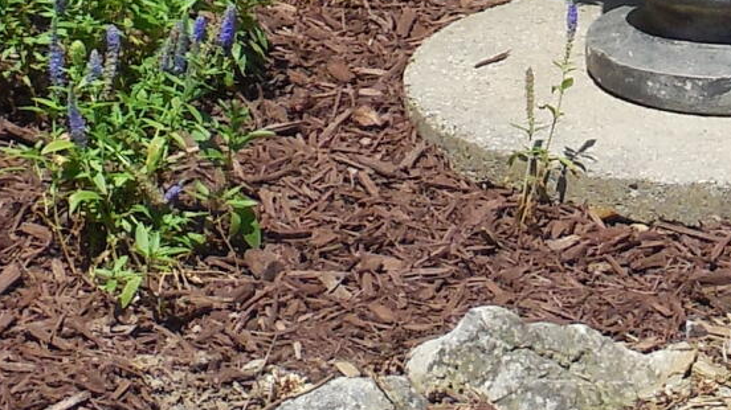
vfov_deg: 5.1
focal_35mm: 237
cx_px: 618
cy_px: -225
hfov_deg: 9.1
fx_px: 4592
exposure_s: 1/1250
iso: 125
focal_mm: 7.1
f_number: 3.6
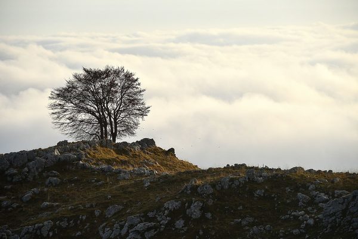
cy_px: 120
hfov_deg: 10.5
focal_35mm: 195
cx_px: 179
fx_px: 1939
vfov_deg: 7.0
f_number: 5.6
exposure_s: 1/8000
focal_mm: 130
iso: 900
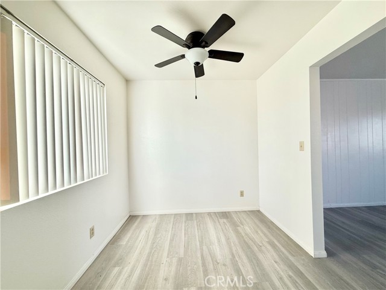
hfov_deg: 102.1
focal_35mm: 14
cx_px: 193
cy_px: 145
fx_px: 156
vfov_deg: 85.7
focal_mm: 2.22
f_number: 2.2
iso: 50
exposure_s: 1/112
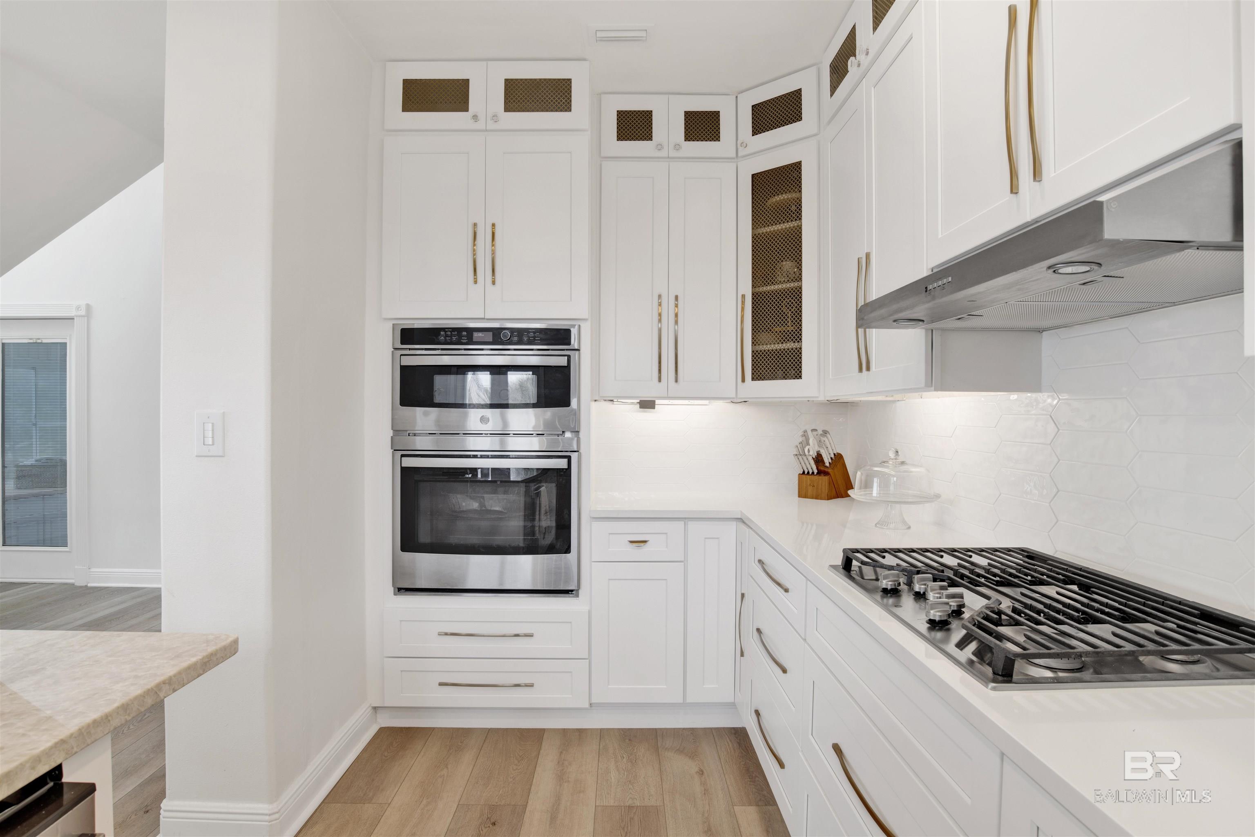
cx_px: 628
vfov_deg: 64.6
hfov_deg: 86.9
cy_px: 418
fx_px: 662
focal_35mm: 19
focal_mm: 19
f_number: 11
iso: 200
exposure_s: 1/15
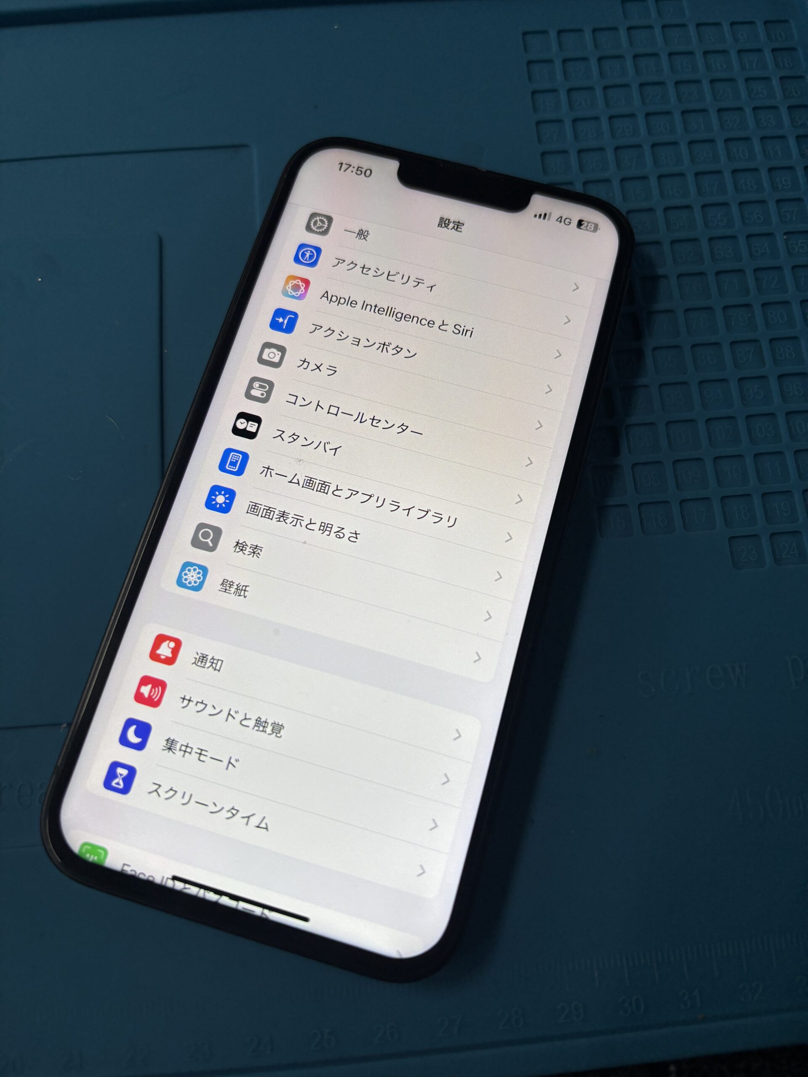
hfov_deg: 53.1
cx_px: 404
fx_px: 809
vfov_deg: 67.3
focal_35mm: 26
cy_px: 538
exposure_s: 1/366
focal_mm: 5.96
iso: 50
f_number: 1.6
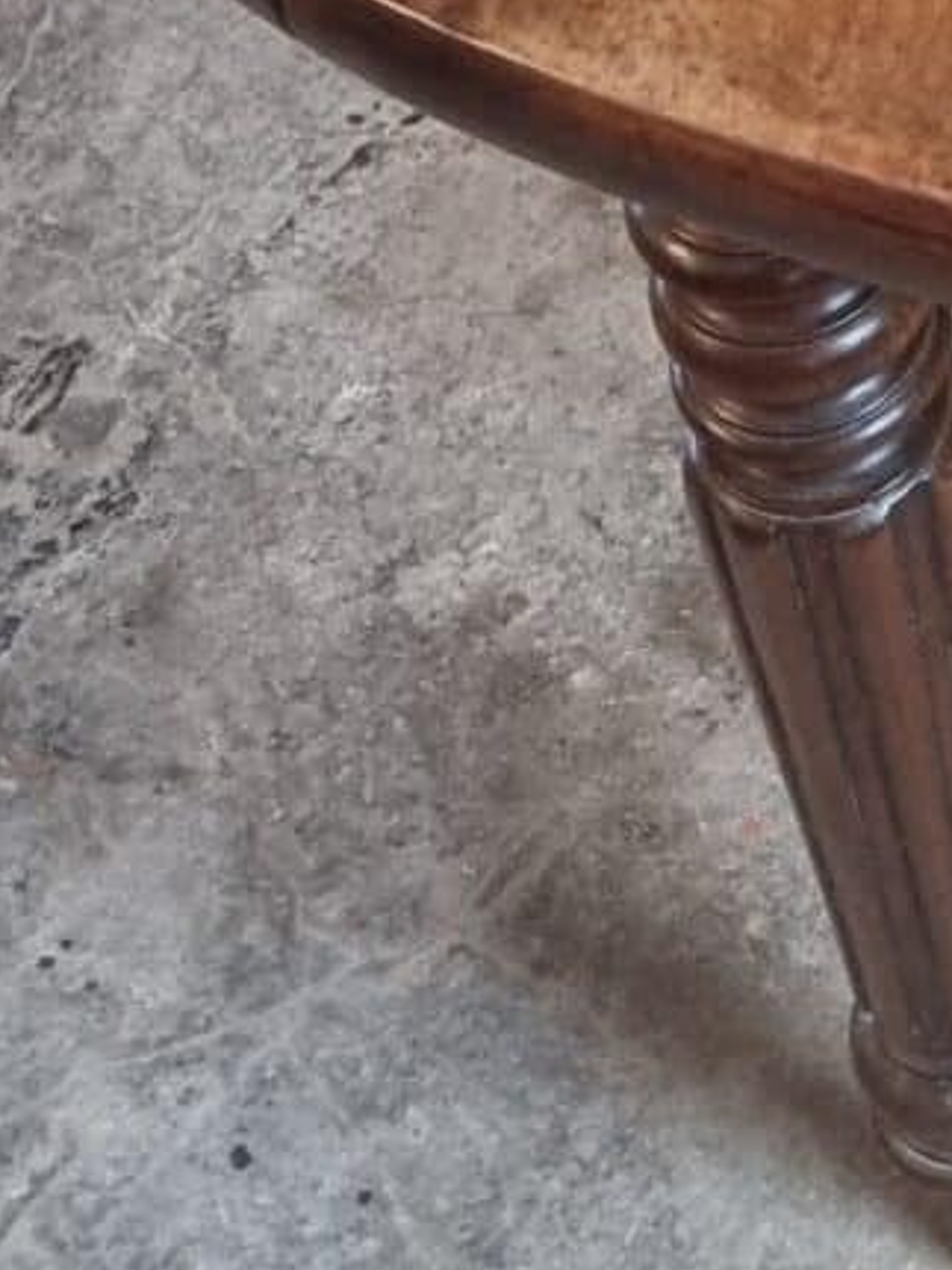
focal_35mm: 114
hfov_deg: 11.8
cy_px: -592
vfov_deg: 15.9
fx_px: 4182
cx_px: 1827
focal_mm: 6.7
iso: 640
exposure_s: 1/24
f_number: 1.8
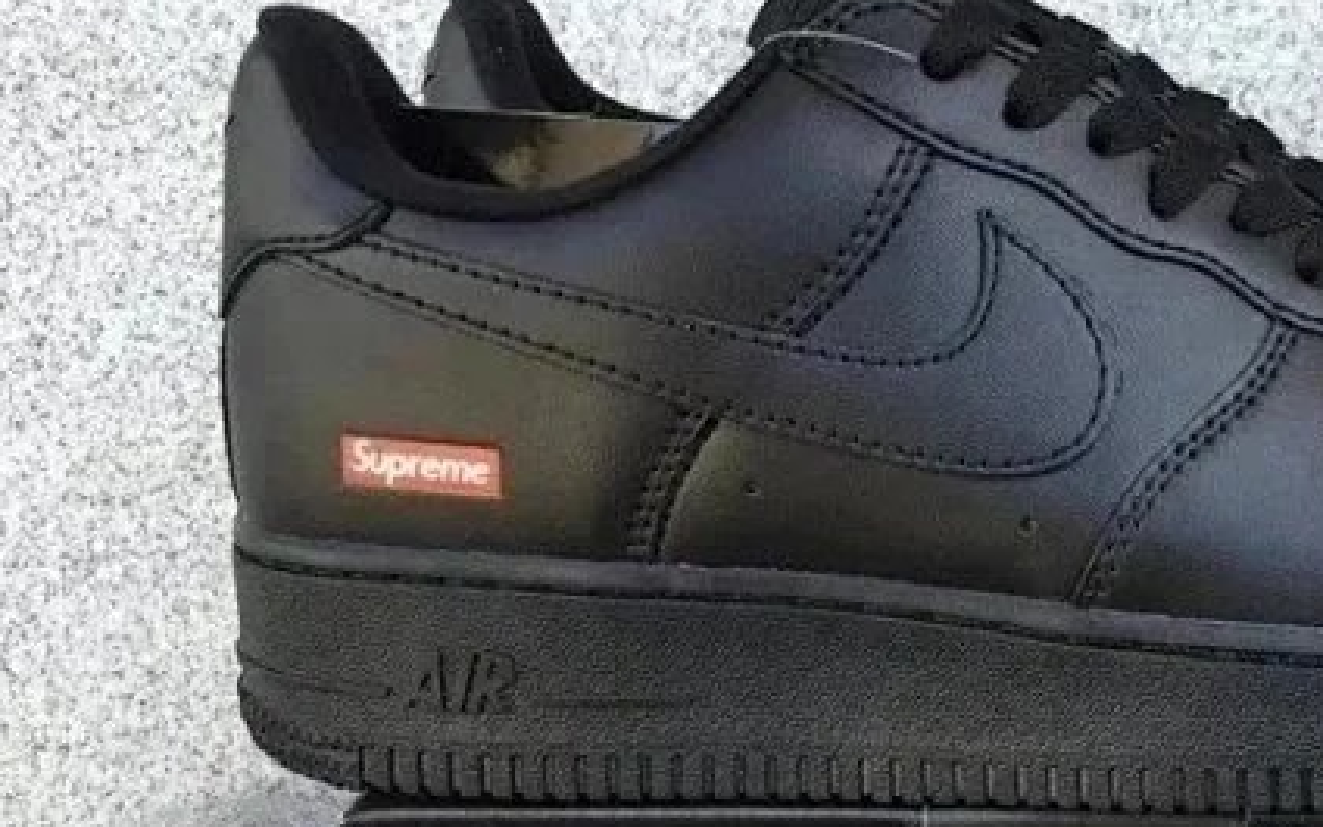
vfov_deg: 20.7
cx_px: 1114
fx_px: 2235
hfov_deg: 31.8
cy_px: 658
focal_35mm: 62
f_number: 2.4
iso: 40
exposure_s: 1/100
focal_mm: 3.3
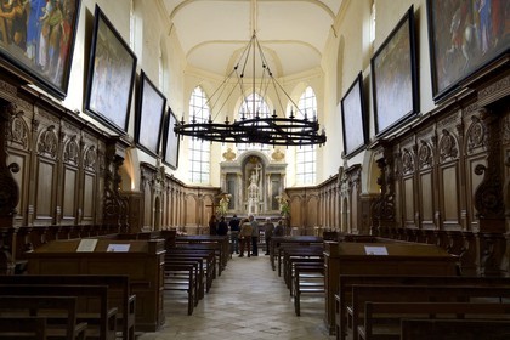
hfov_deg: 54.4
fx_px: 496
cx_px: 255
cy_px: 170
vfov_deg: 37.9
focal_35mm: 35
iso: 800
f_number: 5.6
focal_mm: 35
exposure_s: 1/60
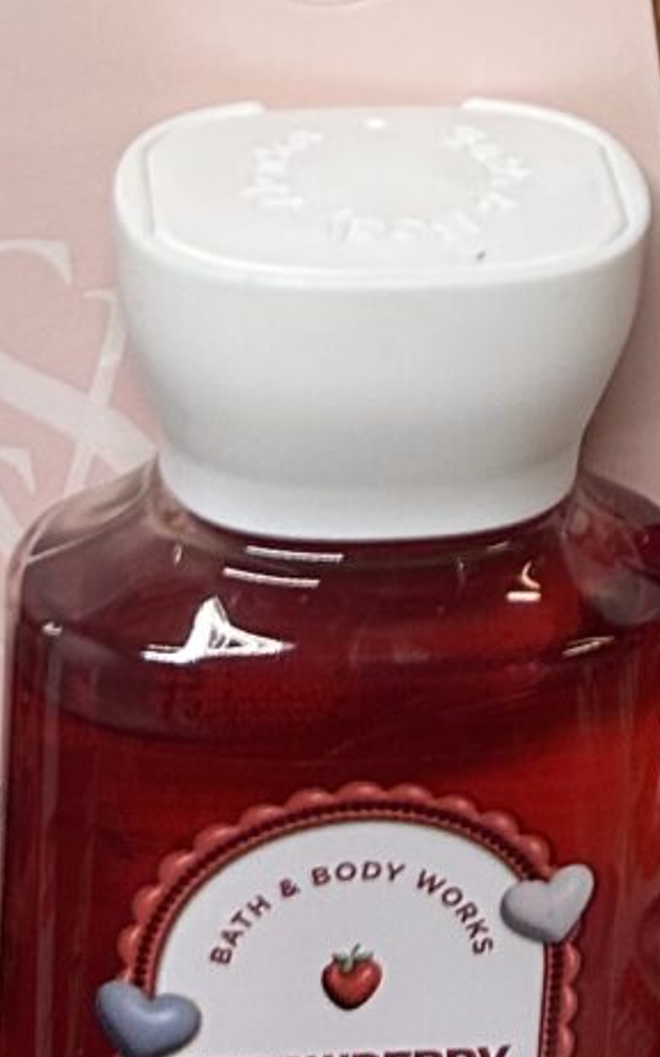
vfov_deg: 12.8
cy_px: -640
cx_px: 724
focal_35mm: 153
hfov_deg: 8.5
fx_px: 4405
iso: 125
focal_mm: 5.7
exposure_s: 1/120
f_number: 1.5
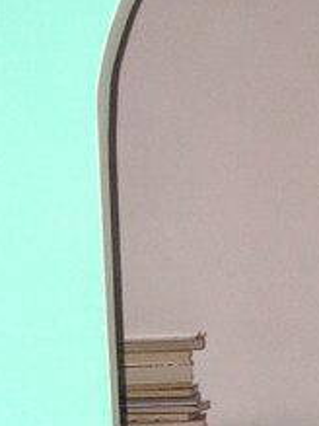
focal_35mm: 135
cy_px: 572
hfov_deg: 10.8
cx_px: 356
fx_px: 1660
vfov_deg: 14.0
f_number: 2.8
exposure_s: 1/45
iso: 160
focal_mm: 6.1
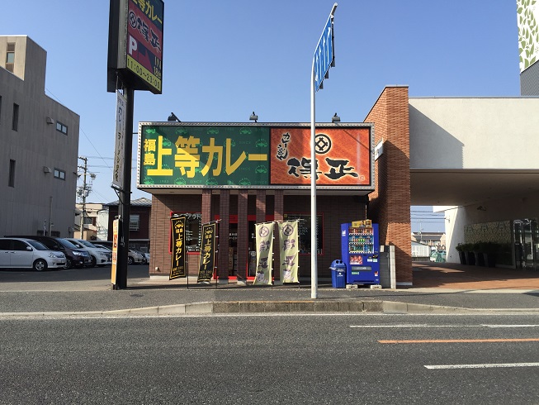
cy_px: 202
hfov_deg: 61.7
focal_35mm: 29
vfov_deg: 48.2
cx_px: 270
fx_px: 452
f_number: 2.2
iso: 32
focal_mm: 4.15
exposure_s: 1/1464
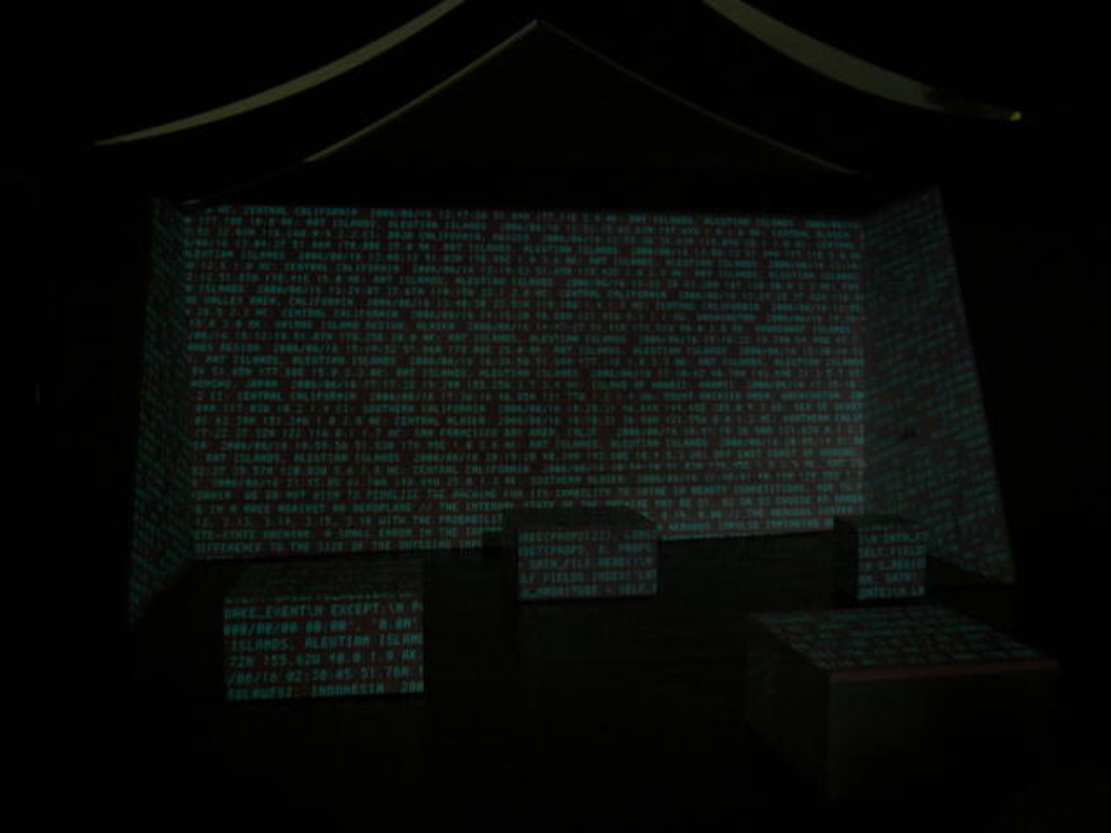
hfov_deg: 52.6
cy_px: 416
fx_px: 1123
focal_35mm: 35
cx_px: 556
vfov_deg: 40.7
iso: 200
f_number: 2.8
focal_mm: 5.8
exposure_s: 1/8
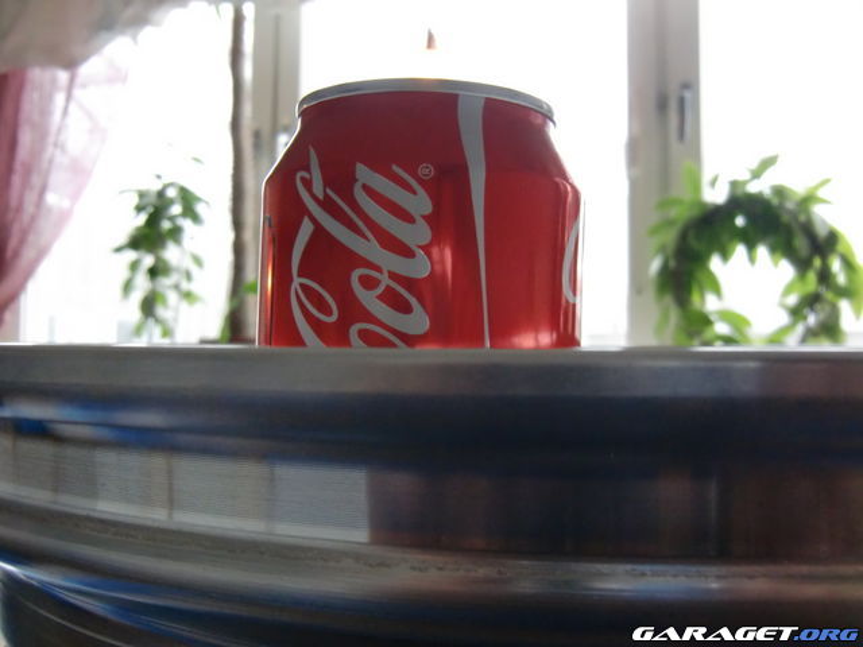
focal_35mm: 34
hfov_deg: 54.0
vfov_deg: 41.8
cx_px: 432
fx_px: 848
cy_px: 324
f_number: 3.6
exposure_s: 1/40
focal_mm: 6.1
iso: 400
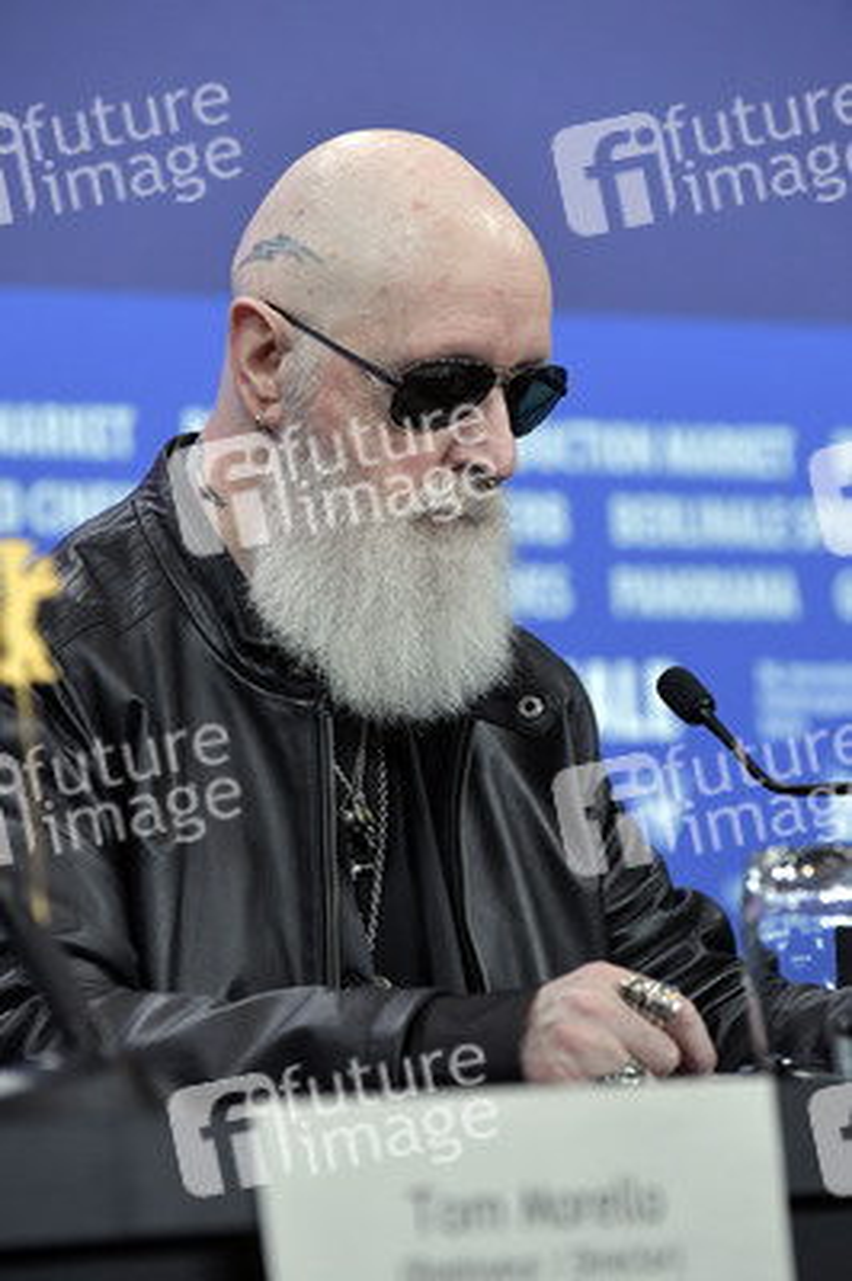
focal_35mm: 175
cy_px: 640
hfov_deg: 7.8
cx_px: 426
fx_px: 6223
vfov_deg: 11.8
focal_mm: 175
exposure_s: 1/250
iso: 2000
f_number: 5.6
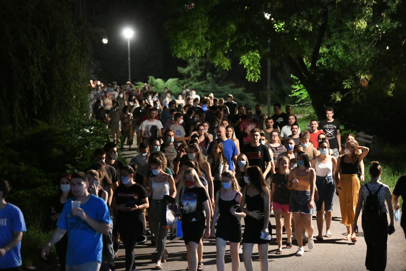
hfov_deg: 17.1
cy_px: 136
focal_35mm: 120
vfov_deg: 11.4
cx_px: 203
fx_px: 1353
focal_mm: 120
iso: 25600
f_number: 4.5
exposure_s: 1/100
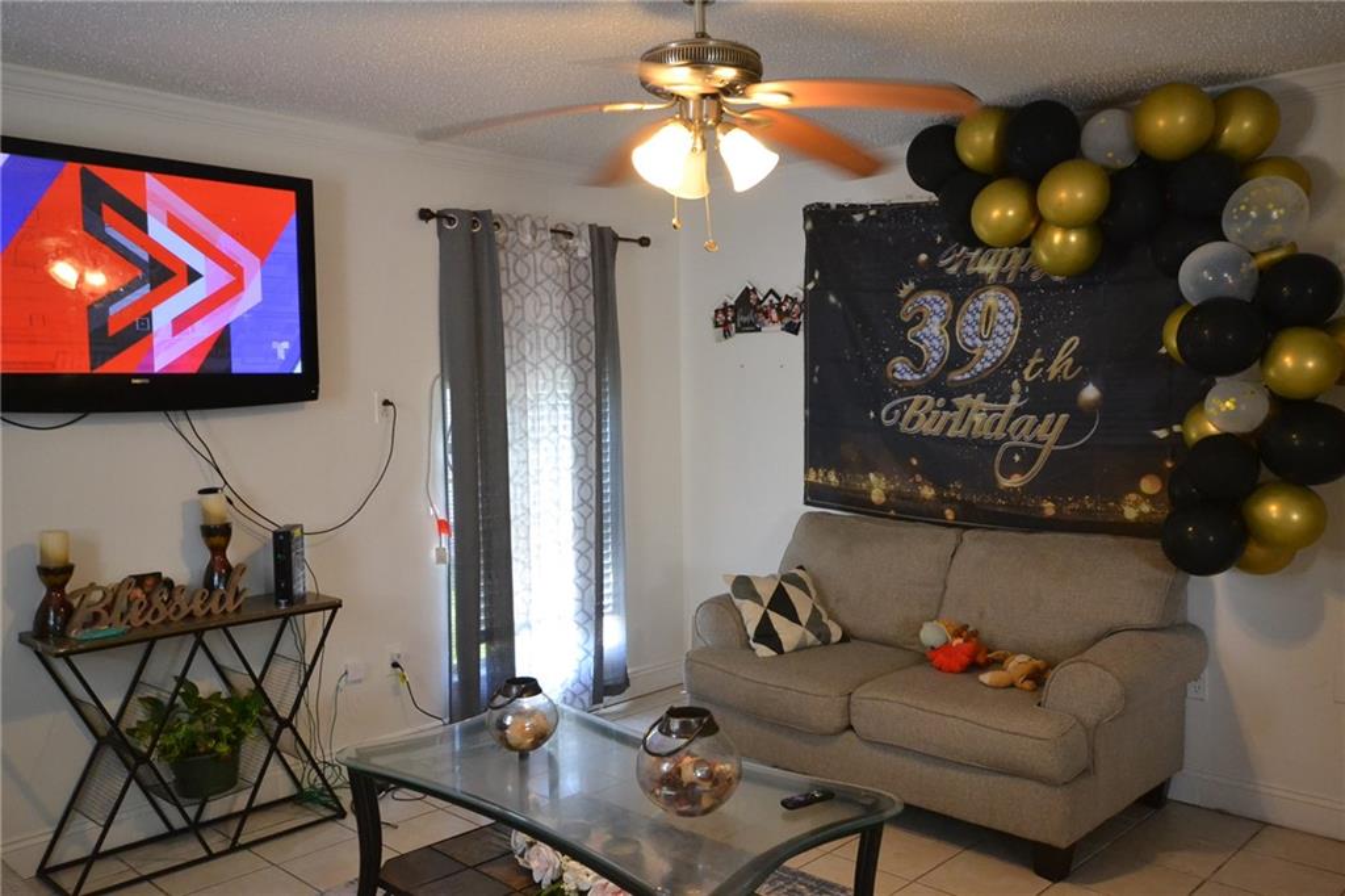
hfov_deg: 61.9
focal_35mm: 30
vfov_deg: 43.6
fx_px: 1120
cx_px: 672
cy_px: 448
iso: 2500
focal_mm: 20
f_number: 5.6
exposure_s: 1/60
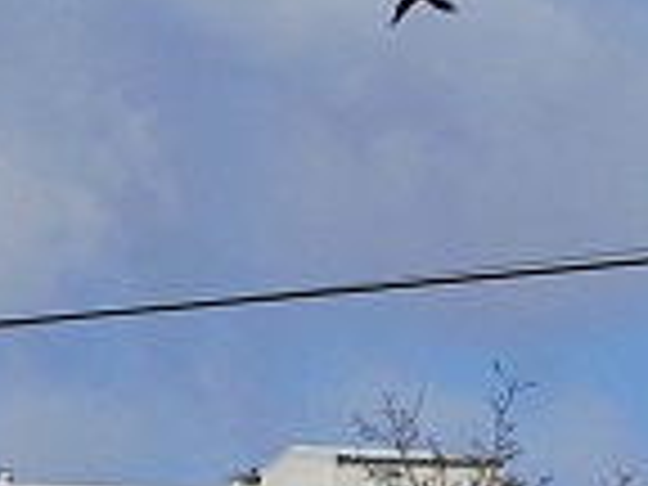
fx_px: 8536
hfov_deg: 4.1
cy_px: 1102
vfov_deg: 3.2
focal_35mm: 456
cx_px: -1822
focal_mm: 38
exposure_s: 1/1000
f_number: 9
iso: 160
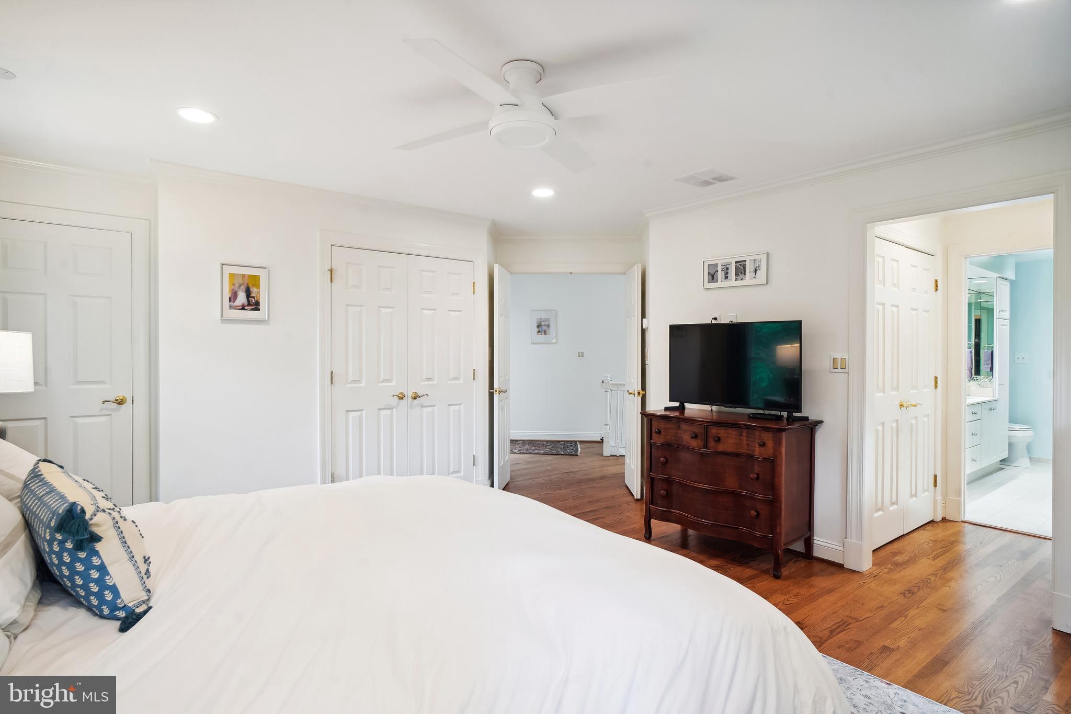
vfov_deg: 67.4
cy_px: 357
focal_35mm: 18
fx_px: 535
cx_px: 536
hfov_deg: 90.0
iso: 100
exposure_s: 1/1.67
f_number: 8
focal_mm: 18
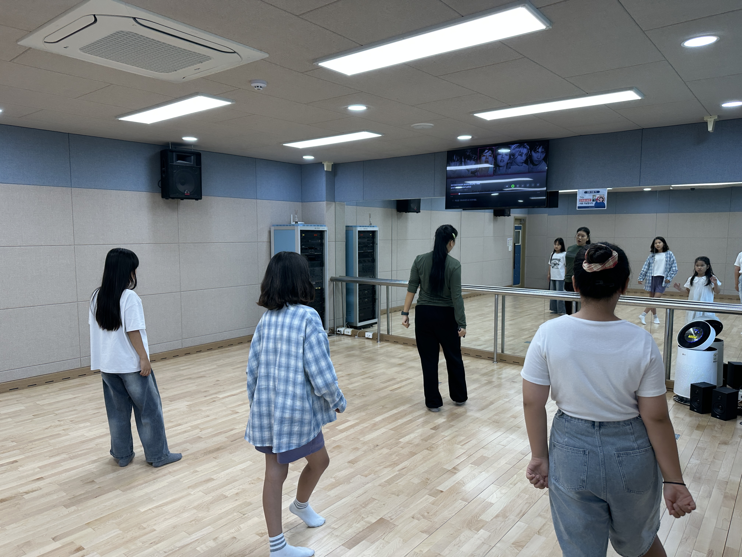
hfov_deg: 71.6
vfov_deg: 56.8
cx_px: 371
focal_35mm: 24
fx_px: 514
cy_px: 278
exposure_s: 1/120
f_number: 1.78
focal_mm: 6.86
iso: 80
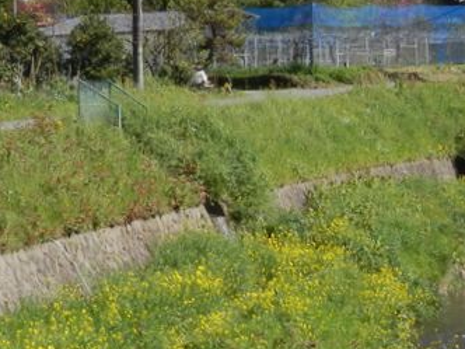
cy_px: 245
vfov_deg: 12.5
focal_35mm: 118
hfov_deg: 16.6
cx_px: 312
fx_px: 1585
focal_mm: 8.9
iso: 80
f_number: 4
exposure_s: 1/500
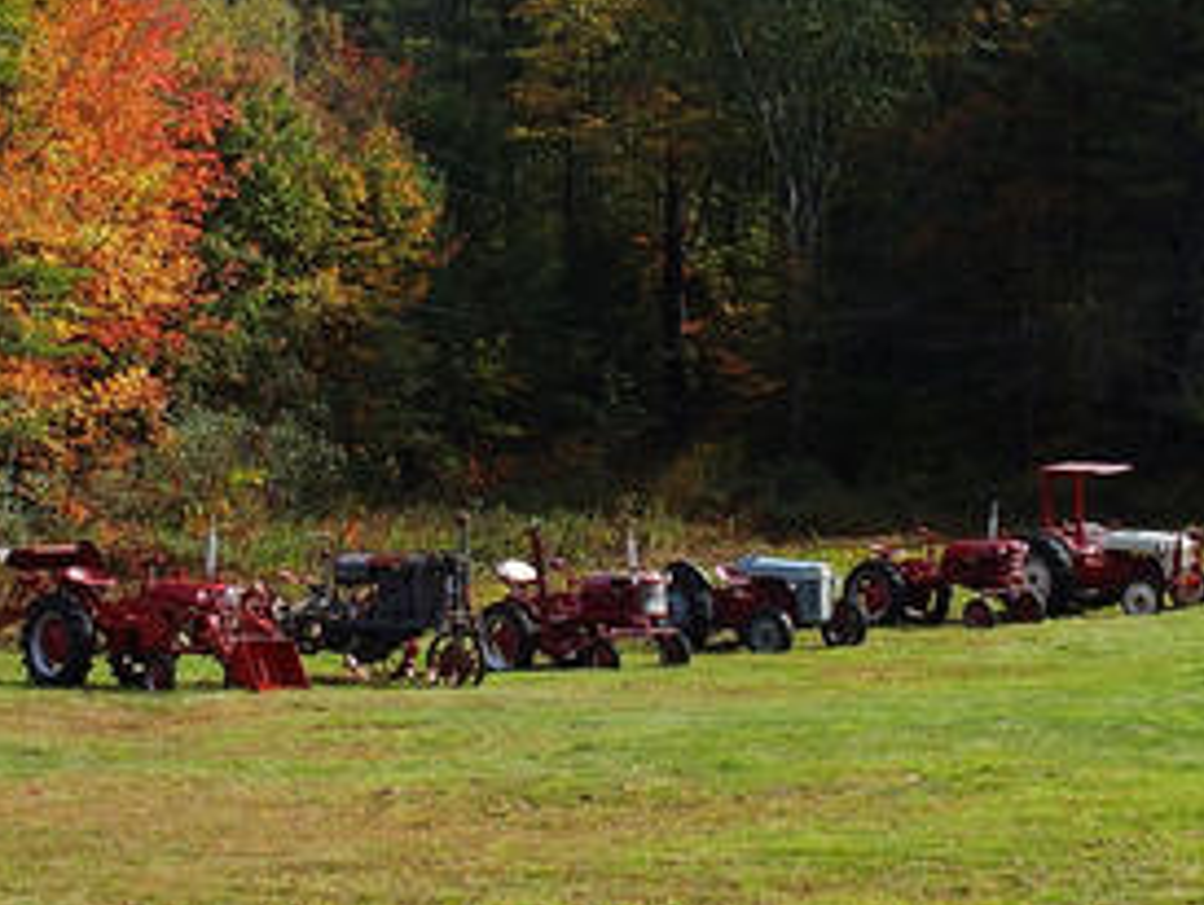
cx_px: 224
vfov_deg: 28.9
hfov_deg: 37.4
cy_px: 145
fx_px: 1706
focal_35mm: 49
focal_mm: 6
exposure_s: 1/640
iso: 100
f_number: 3.5
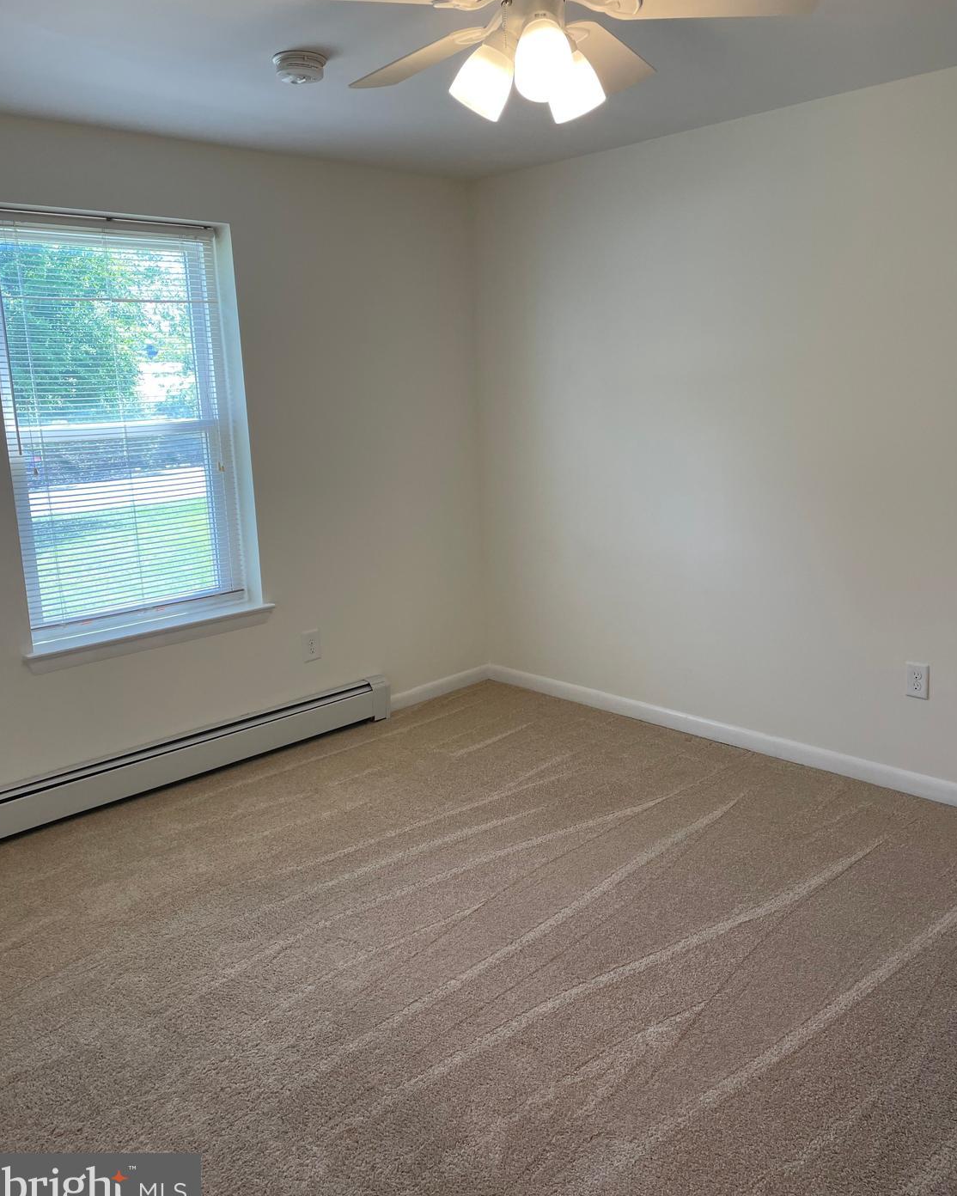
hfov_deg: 51.5
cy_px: 564
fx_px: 991
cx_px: 481
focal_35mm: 28
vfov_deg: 62.2
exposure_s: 1/120
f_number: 1.6
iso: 64
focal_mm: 4.2
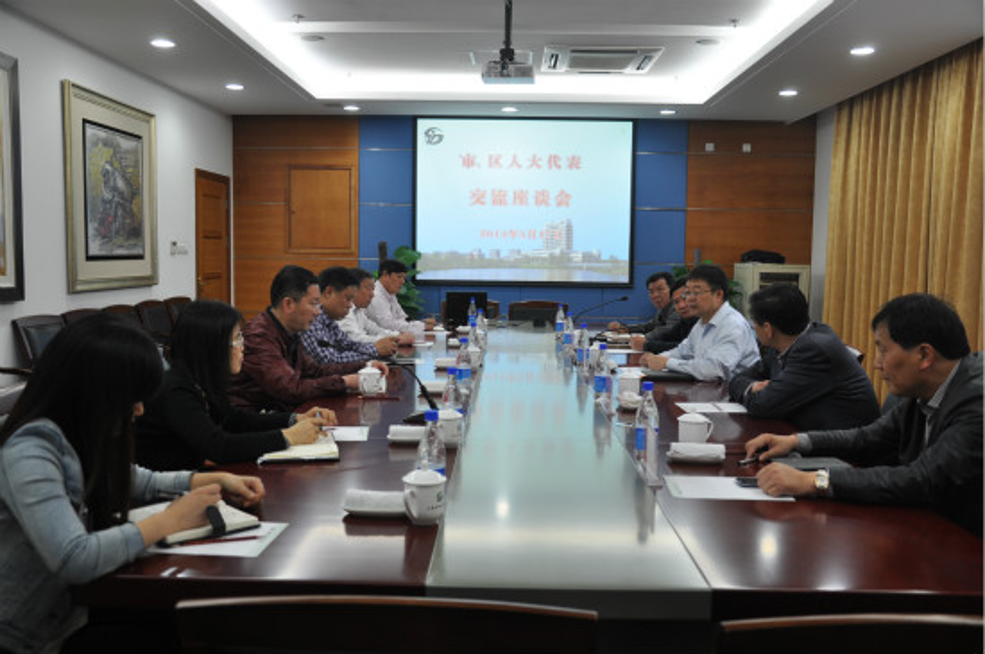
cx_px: 492
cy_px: 327
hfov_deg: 59.6
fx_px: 861
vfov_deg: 41.6
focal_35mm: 32
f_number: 3.8
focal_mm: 21
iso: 320
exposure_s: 1/30
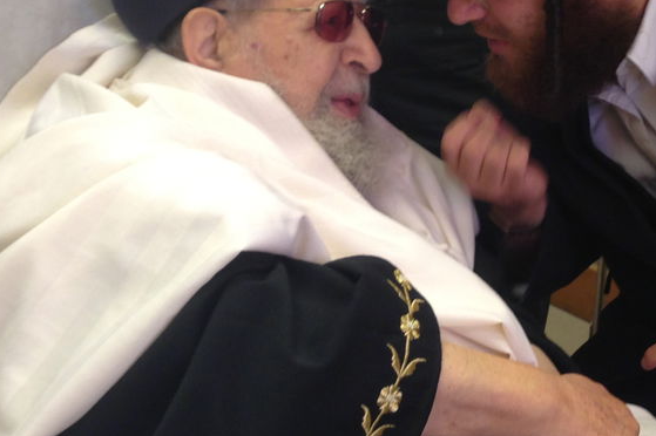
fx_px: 1566
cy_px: 192
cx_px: 452
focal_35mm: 86
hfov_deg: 23.5
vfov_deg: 15.9
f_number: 2.4
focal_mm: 4.13
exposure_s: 1/24
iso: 50
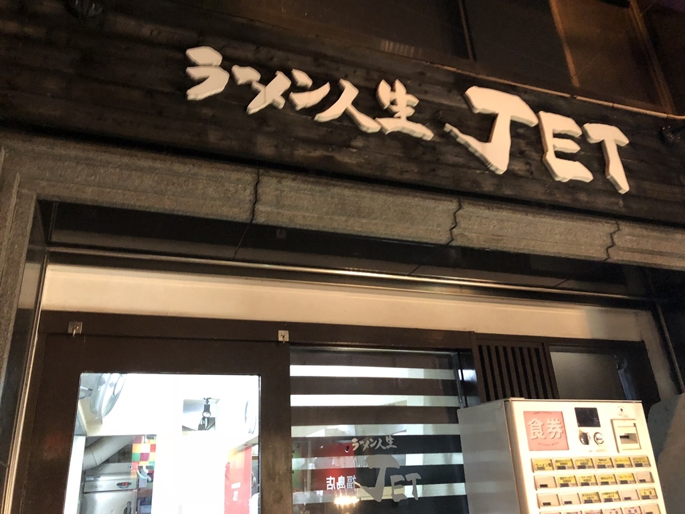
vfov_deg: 48.2
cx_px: 342
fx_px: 574
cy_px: 257
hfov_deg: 61.7
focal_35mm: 29
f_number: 1.8
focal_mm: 3.99
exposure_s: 1/5
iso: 80
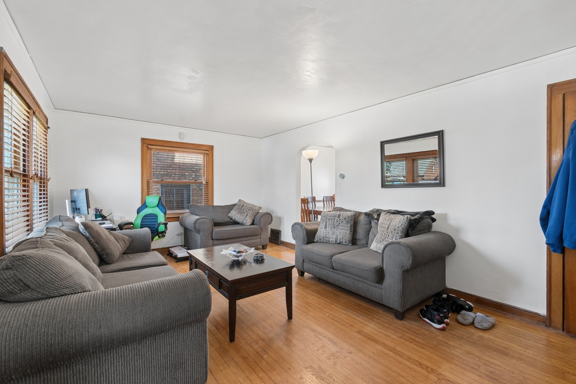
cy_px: 192
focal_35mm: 15
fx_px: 240
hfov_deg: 100.4
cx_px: 288
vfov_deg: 77.3
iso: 400
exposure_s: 1/40
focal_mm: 10
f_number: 8
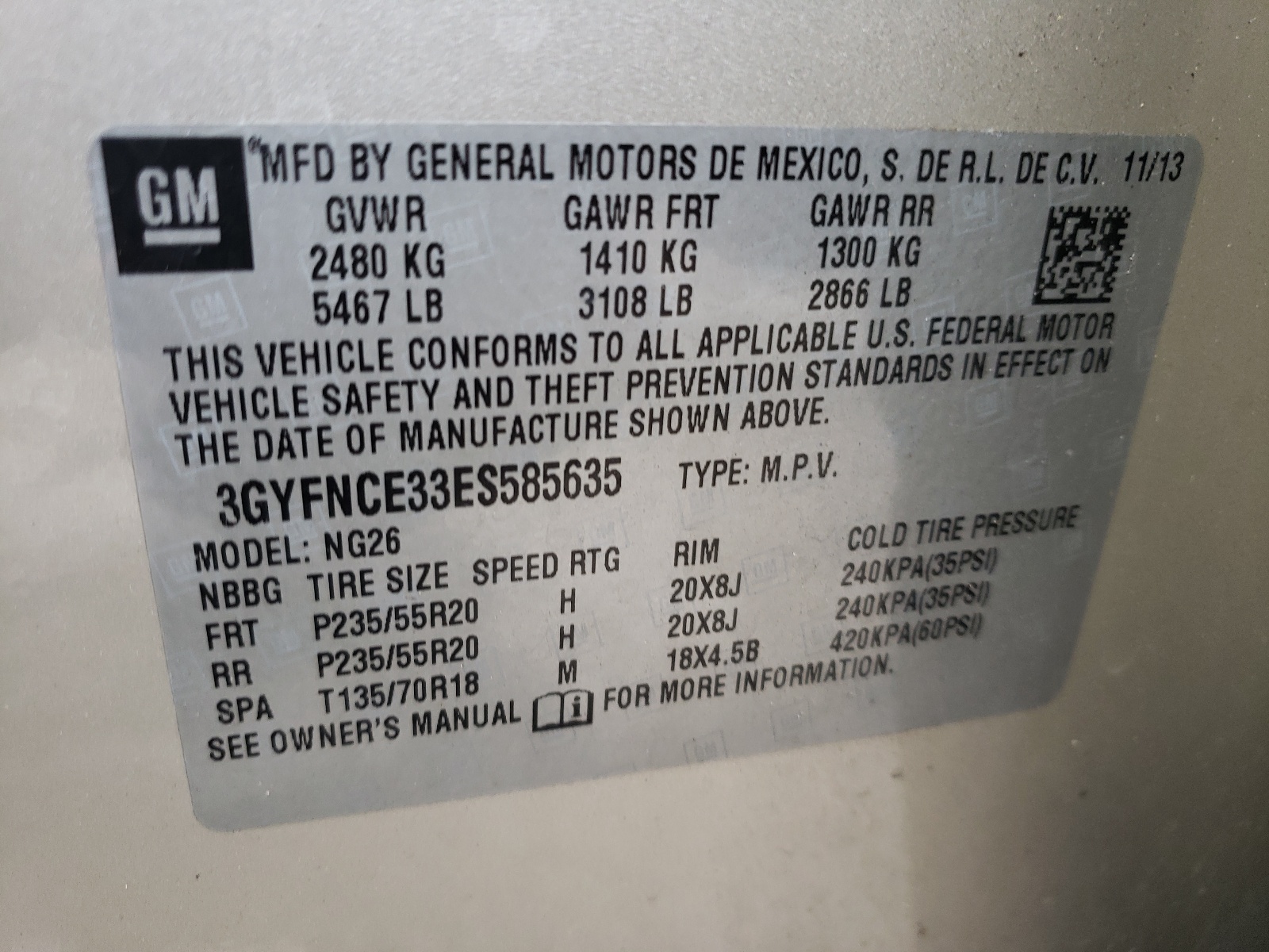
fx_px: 953
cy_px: 476
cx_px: 634
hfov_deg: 67.3
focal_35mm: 26
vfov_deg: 53.1
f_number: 1.5
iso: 67
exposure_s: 1/120
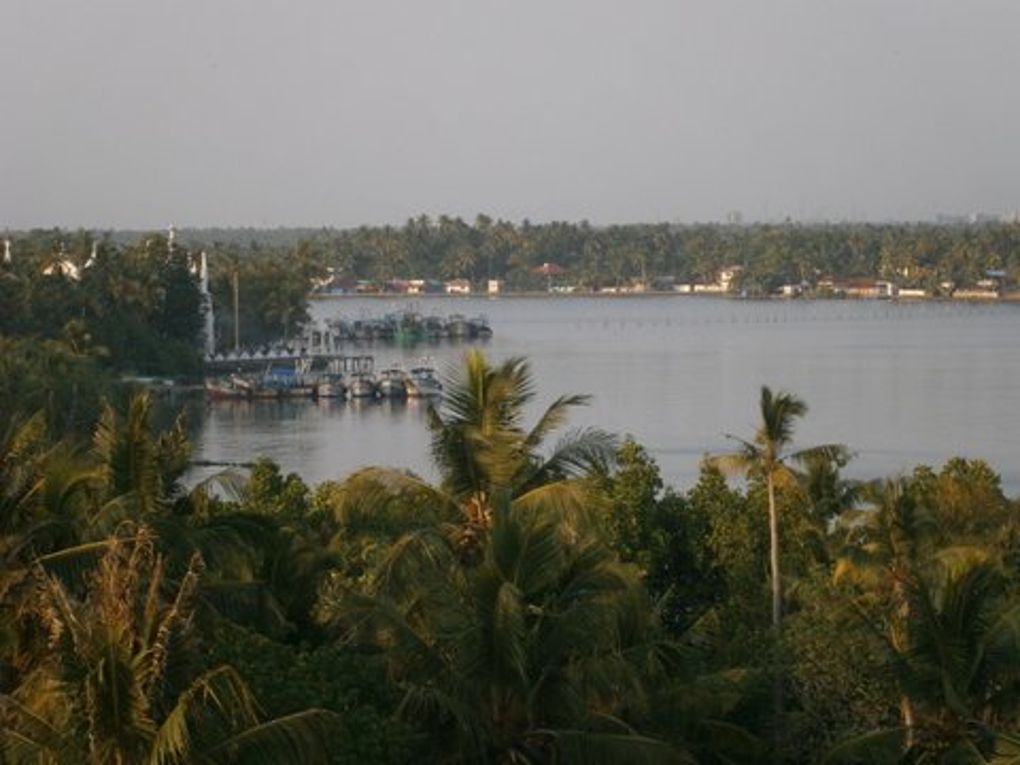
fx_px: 3831
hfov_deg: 15.2
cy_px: 382
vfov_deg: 11.4
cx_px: 510
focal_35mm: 130
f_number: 6.5
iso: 125
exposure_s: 1/125
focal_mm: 23.5
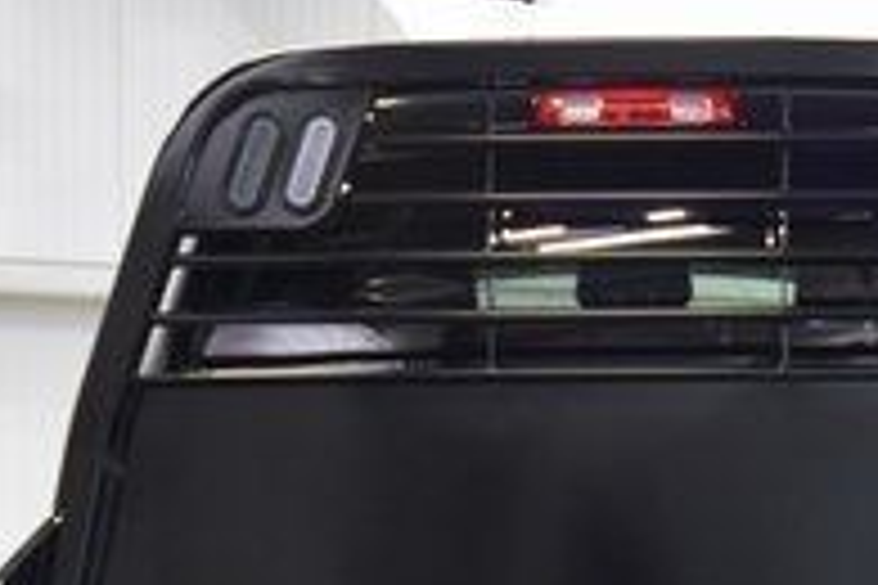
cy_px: 880
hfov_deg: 17.3
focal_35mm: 118
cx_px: 612
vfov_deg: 11.2
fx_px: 2878
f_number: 5
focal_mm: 24
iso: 1600
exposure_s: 1/60
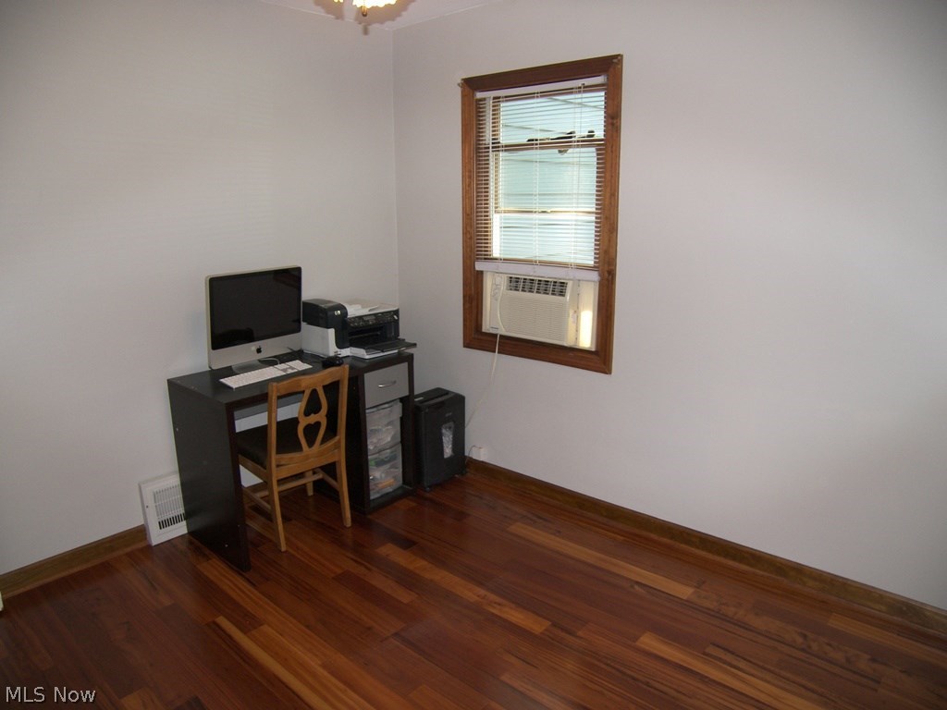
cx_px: 474
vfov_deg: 56.8
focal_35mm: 24
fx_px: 657
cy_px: 355
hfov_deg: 71.6
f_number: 2.8
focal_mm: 5
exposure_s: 1/30
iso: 100
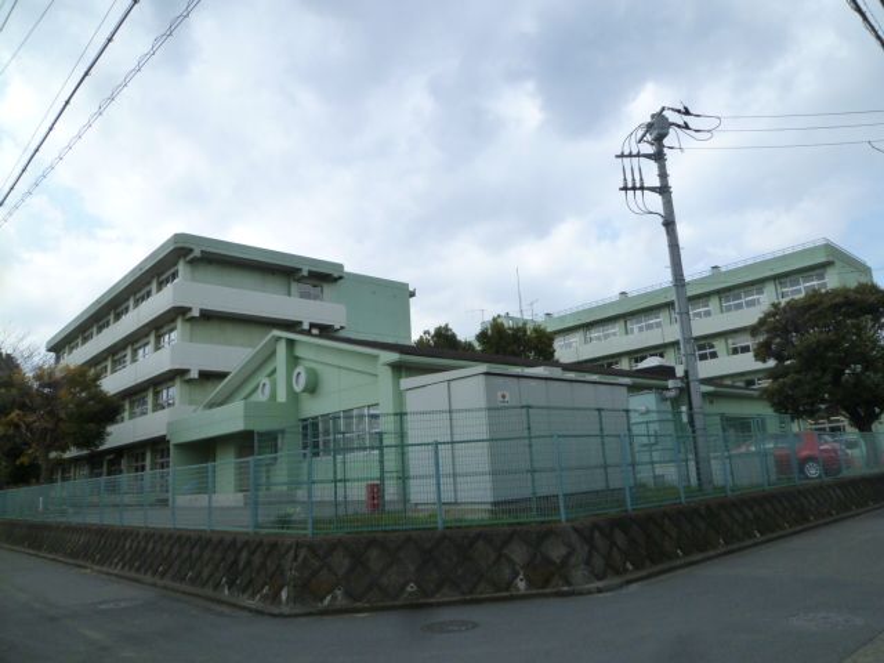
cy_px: 332
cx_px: 442
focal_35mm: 25
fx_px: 638
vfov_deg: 54.9
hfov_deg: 69.4
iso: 125
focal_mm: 4.5
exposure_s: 1/400
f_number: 4
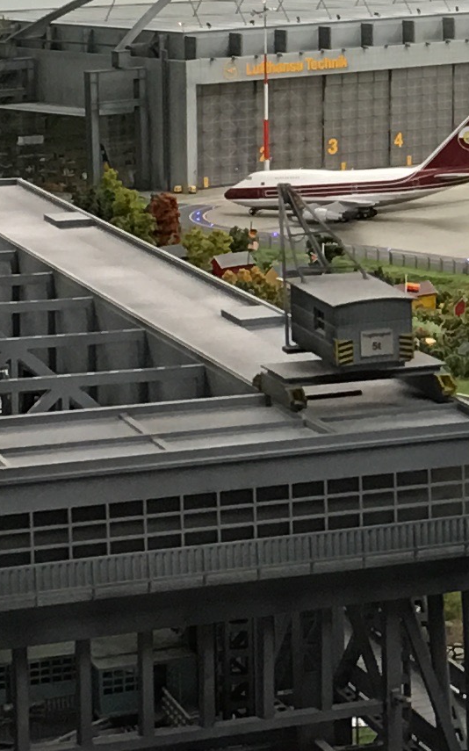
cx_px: 851
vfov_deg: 14.3
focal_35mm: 145
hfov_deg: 8.7
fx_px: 2967
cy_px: 155
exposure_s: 1/17
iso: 50
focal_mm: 4.15
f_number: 2.2
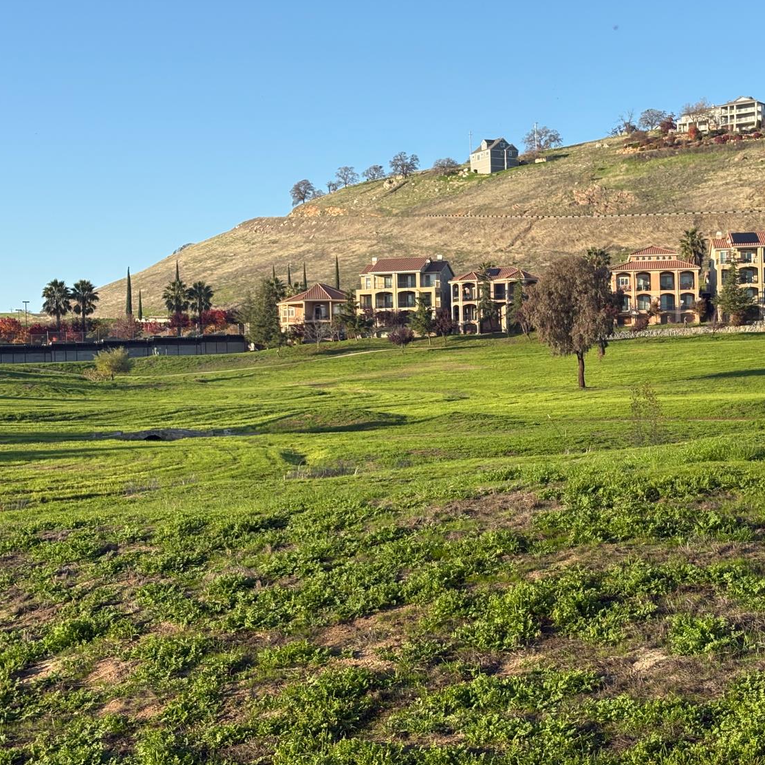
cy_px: 384
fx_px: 1550
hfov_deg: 27.5
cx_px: 512
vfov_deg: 27.7
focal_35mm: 62
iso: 32
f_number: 1.6
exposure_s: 1/1453
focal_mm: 5.96
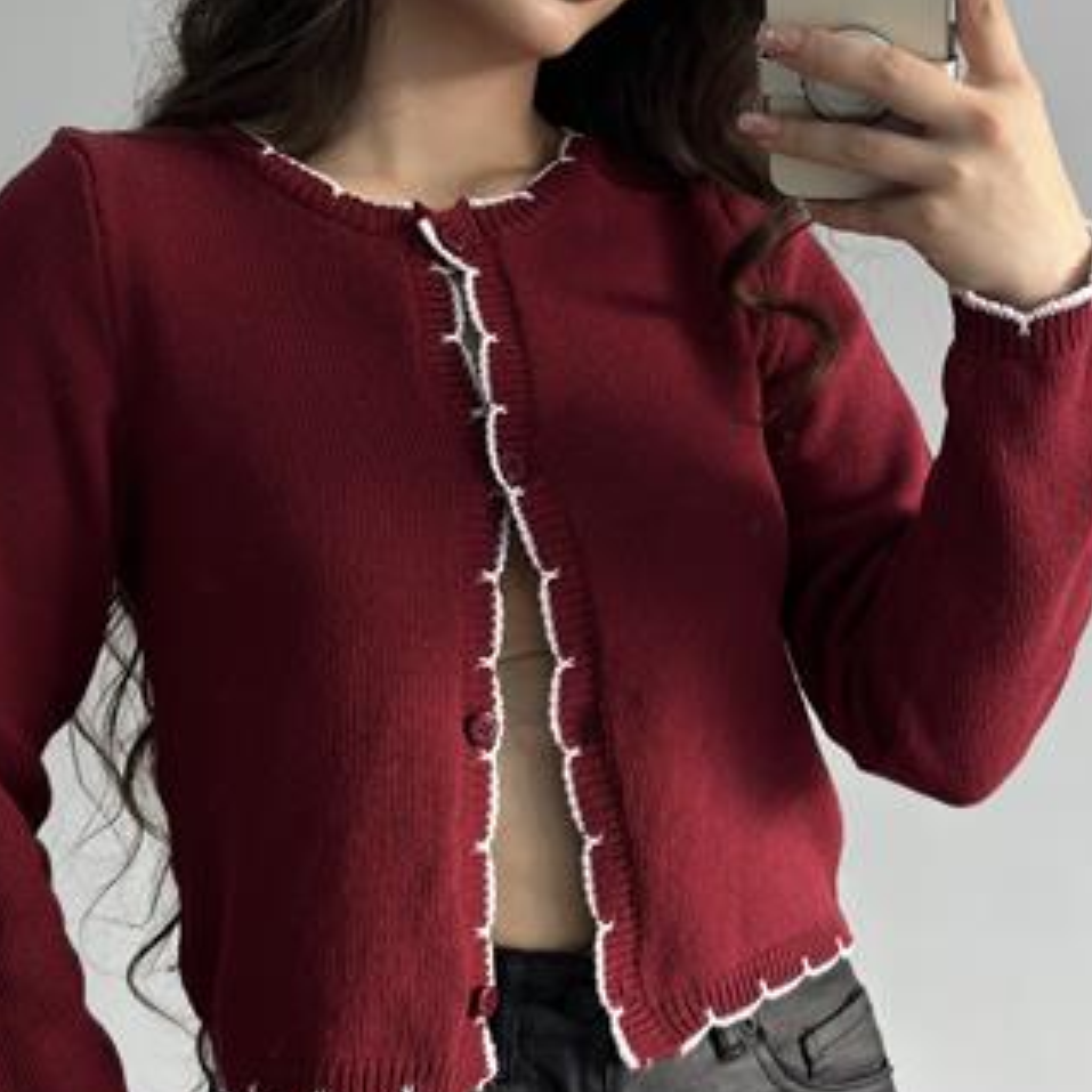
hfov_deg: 24.3
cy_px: 628
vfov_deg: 24.3
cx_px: 537
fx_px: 2534
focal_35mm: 71
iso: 64
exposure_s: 1/141
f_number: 1.78
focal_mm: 6.86
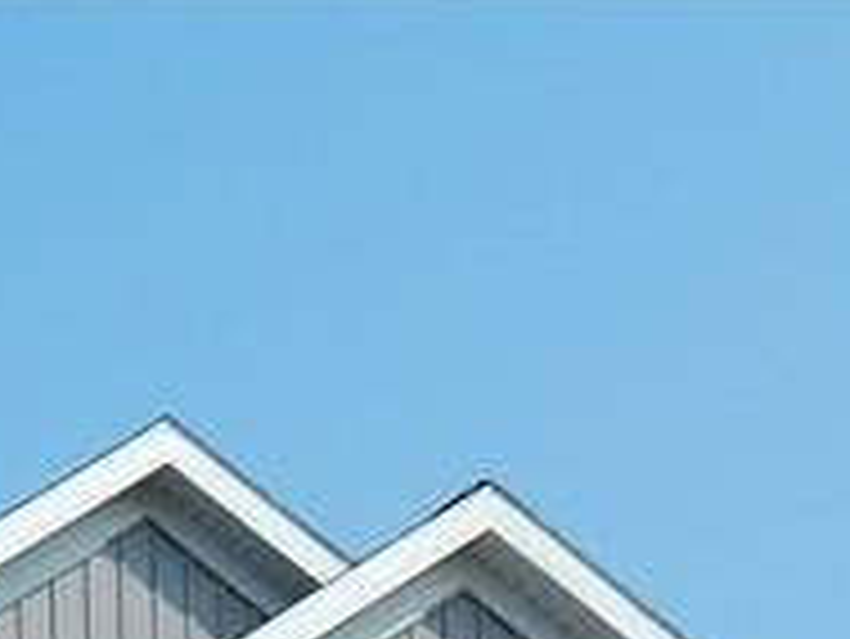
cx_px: -391
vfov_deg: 7.9
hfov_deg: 11.3
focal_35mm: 168
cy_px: 1714
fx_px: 4128
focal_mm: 5.6
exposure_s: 1/640
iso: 125
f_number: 6.5
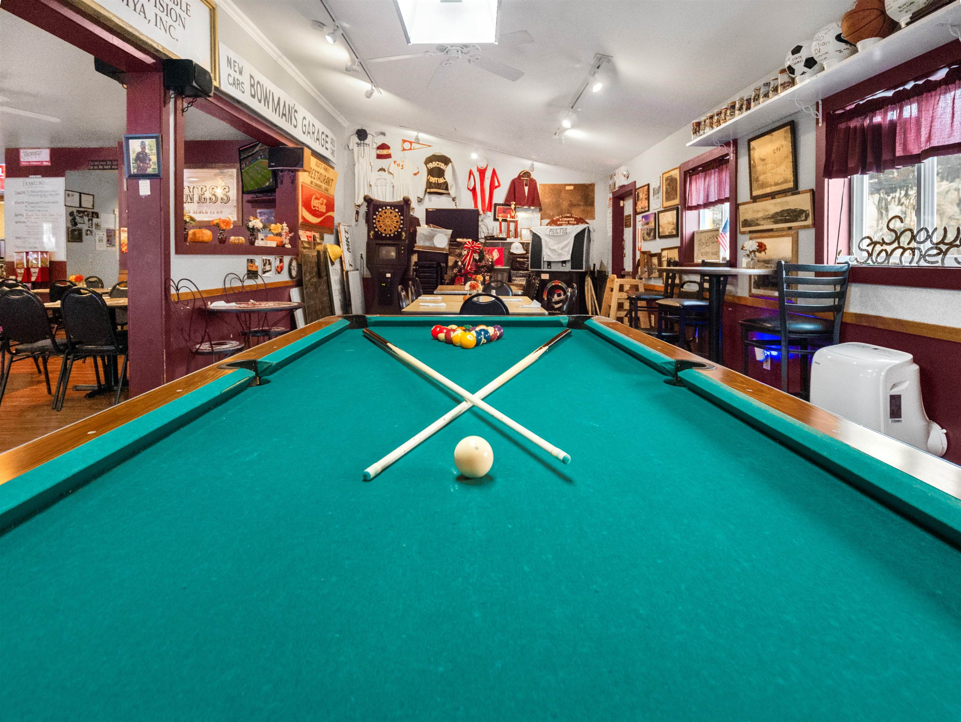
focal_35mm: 16
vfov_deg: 78.2
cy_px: 361
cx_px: 480
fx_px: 444
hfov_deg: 94.5
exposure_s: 1/60
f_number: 2.8
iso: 2000
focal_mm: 8
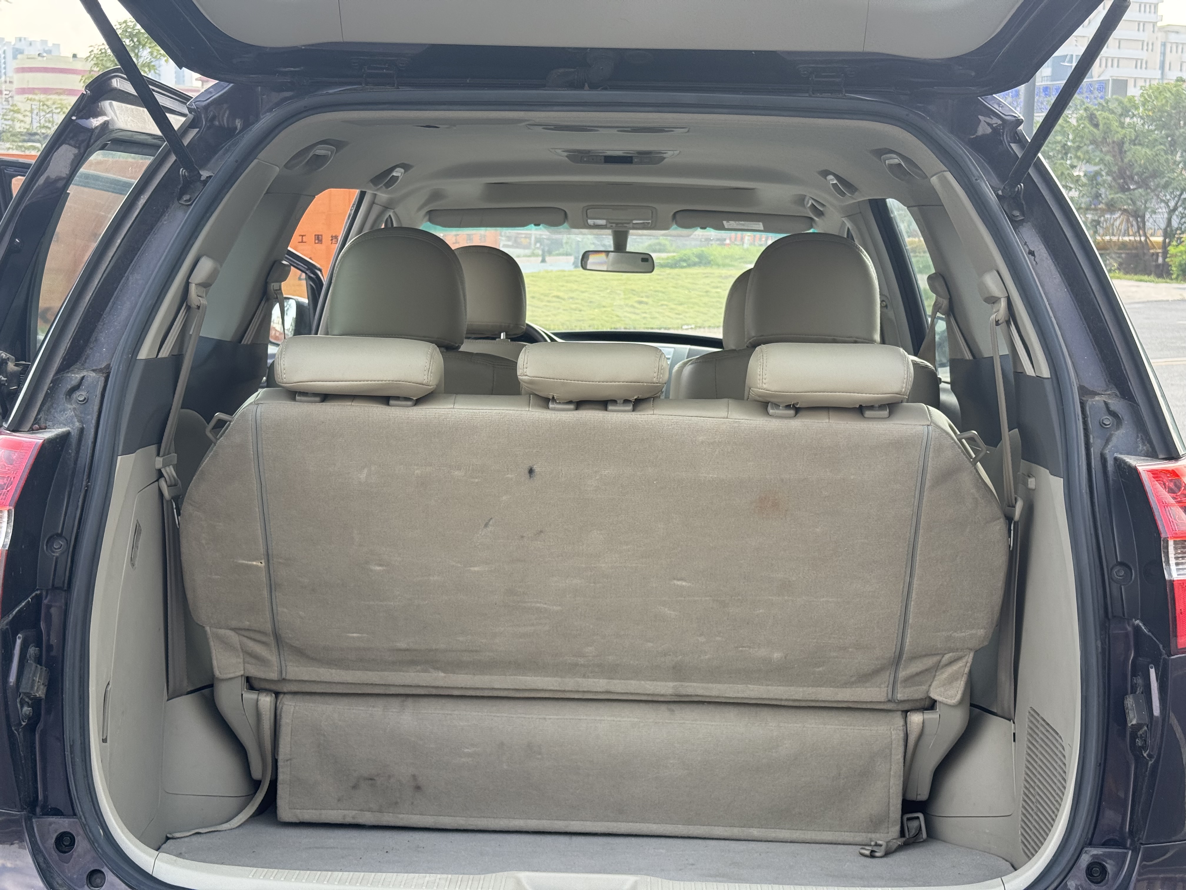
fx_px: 1645
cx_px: 593
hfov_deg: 39.7
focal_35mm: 48
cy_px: 445
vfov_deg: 30.3
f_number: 1.78
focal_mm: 6.76
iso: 64
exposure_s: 1/531
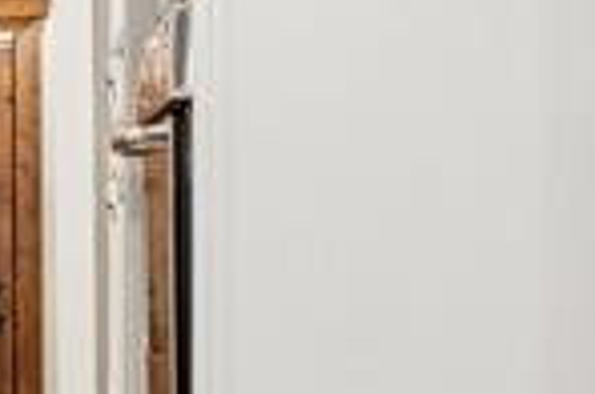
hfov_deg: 12.2
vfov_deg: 13.1
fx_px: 1715
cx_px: -1069
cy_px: 229
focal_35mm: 104
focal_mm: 15
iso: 100
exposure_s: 2.5
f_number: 11
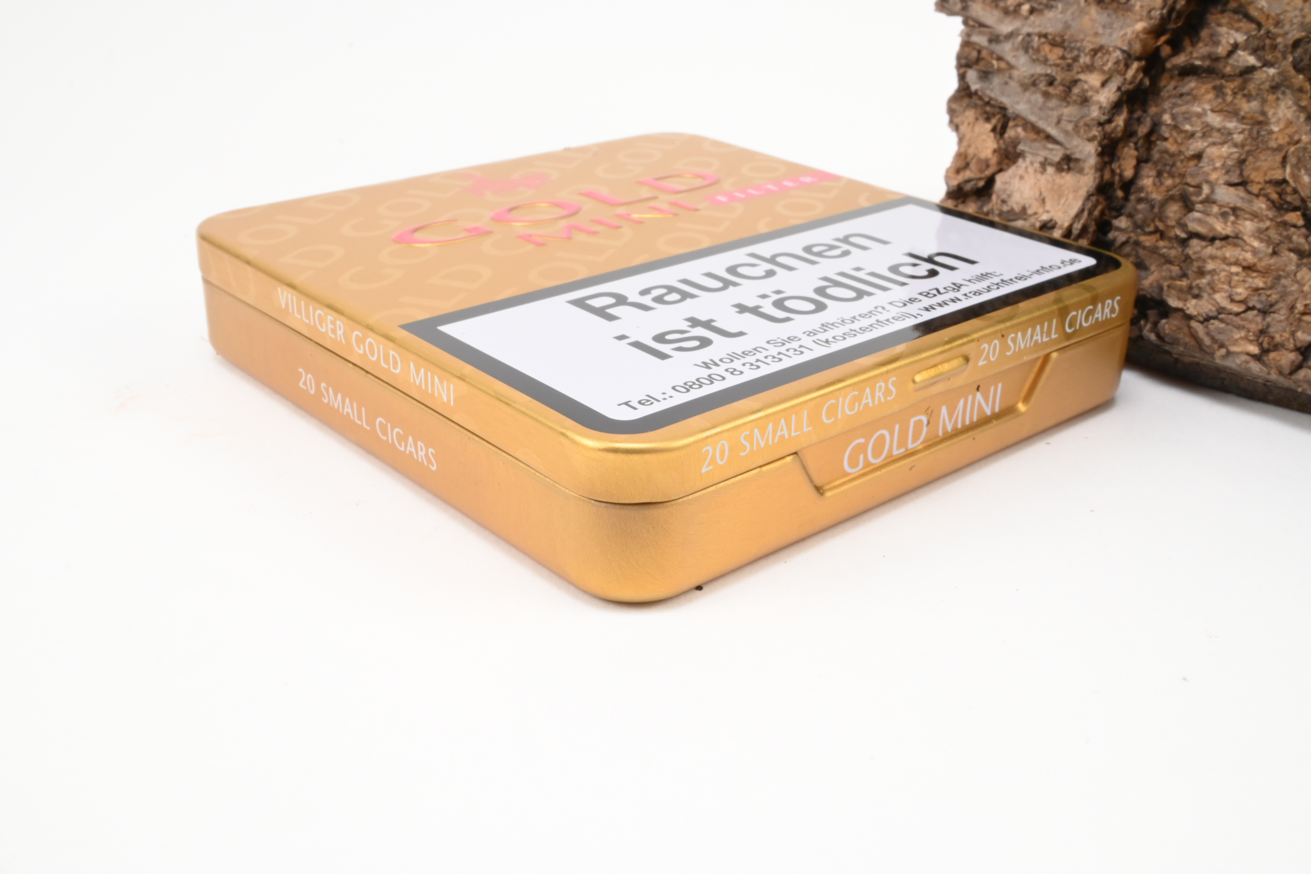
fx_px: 1338
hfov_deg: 52.2
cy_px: 437
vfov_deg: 36.2
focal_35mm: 37
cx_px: 656
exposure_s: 1/15
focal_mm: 24.5
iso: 640
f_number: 22
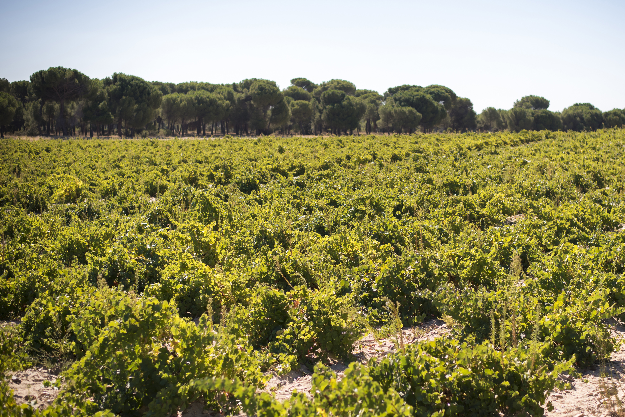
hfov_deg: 32.3
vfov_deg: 21.9
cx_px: 378
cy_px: 236
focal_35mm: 62
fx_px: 1077
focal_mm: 50
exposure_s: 1/2500
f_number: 2.5
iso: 100
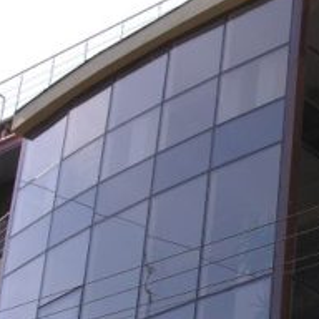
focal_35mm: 145
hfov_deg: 11.7
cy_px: 164
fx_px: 1512
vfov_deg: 12.0
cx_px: 414
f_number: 5
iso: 50
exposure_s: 1/155
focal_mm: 8.9
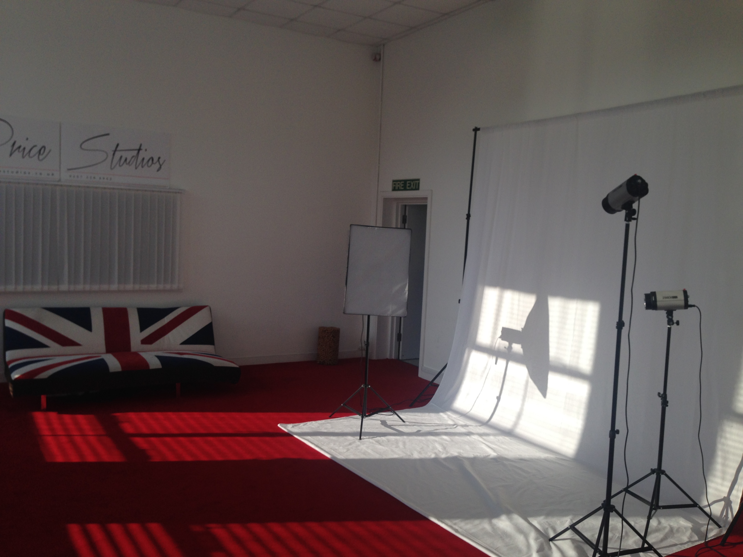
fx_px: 708
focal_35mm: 33
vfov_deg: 42.9
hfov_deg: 55.4
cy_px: 278
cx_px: 372
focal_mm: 4.12
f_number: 2.4
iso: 50
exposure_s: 1/630
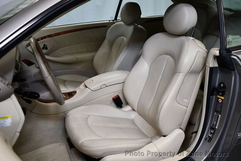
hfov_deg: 53.1
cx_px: 120
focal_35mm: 36
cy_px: 80
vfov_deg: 36.9
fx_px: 241
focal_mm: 18
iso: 800
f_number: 3.5
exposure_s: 1/250
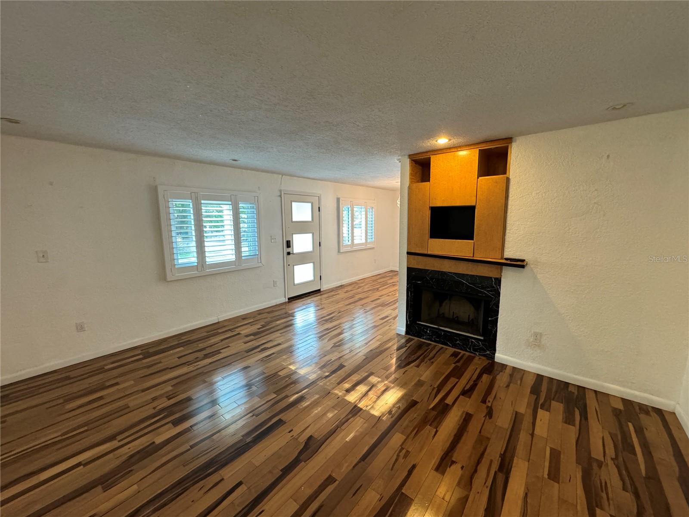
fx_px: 279
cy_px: 258
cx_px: 344
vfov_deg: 85.7
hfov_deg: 102.1
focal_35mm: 14
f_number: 2.2
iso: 800
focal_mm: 2.22
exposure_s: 1/60
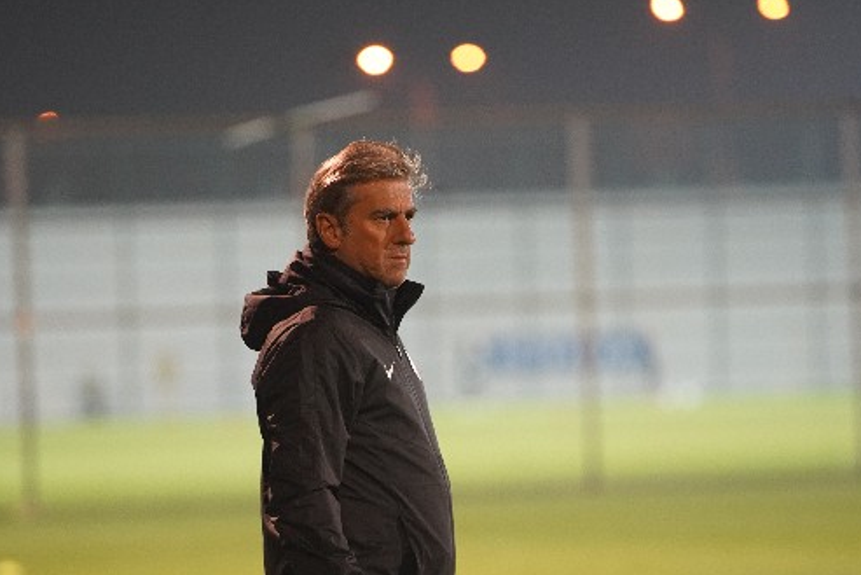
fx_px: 6507
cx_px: 437
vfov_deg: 5.1
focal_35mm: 272
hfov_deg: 7.6
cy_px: 382
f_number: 3.2
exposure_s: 1/200
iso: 5000
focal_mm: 200
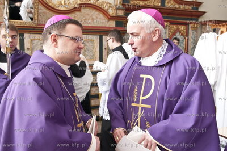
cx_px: 114
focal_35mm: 39
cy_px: 76
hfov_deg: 49.6
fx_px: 246
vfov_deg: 34.2
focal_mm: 26
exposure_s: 1/50
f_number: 4.5
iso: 800
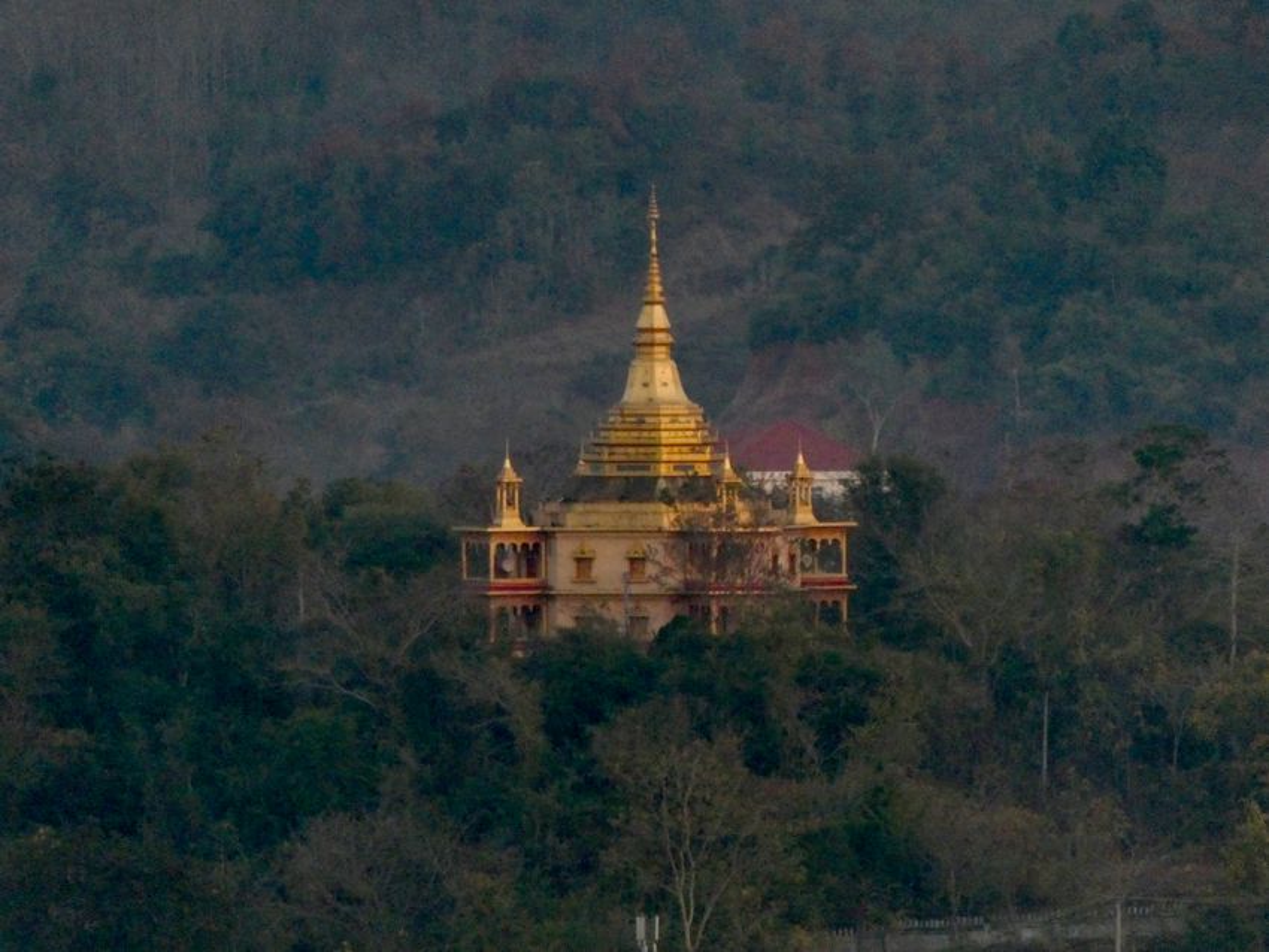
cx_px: 634
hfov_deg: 2.8
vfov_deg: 2.1
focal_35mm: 720
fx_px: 26402
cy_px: 476
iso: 1000
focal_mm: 129
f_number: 6.4
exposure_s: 1/125
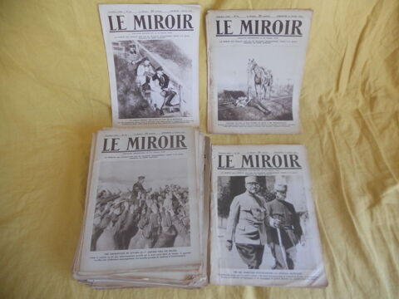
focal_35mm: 27
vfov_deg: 51.4
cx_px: 200
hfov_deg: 65.3
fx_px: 311
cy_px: 150
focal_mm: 4.9
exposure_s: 1/30
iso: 80
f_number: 3.2
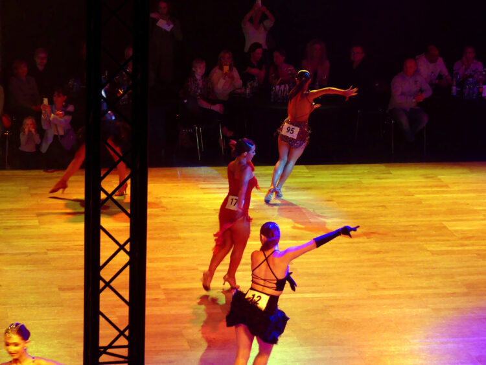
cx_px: 243
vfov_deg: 11.3
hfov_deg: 15.0
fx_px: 1840
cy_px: 182
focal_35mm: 131
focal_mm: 23.5
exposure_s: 1/80
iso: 400
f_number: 2.8
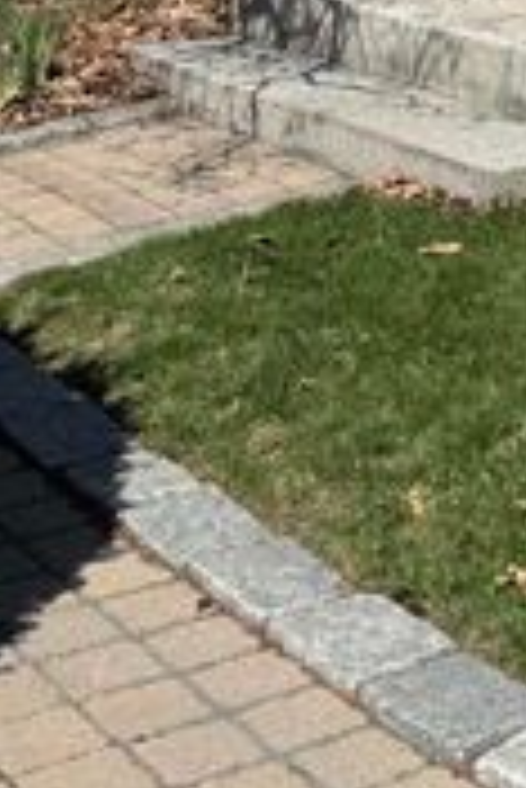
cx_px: 688
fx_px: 2078
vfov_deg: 19.2
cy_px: -331
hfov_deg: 13.9
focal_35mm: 95
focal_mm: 6.76
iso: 80
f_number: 1.78
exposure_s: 1/6410
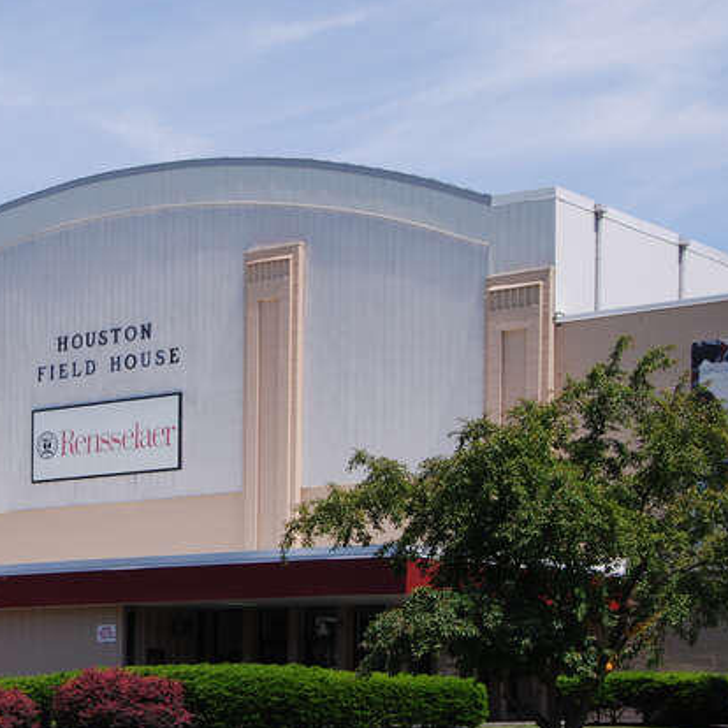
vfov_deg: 20.9
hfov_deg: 20.6
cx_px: 116
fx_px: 1970
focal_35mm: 83
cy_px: 417
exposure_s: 1/250
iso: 180
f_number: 10
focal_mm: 35
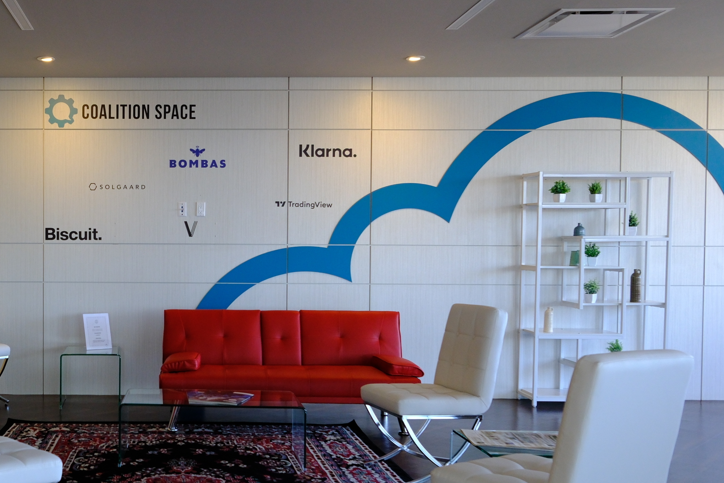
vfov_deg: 35.0
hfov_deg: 47.9
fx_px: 764
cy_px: 269
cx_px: 146
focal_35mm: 38
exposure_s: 1/60
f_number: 4
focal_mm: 14
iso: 1000
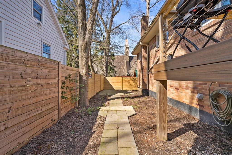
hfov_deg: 95.0
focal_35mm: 16
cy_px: 78
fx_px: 106
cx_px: 116
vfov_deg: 72.0
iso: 400
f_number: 8
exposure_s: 1/125
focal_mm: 16.5
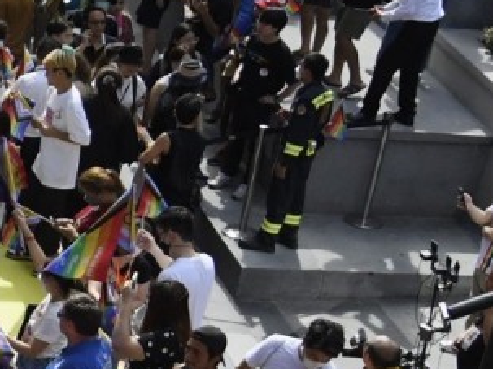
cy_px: 397
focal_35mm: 154
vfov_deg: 9.5
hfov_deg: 11.0
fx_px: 2192
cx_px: -648
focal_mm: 18
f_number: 4
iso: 1250
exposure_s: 1/6400
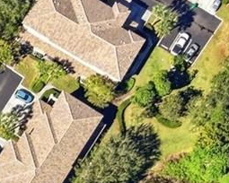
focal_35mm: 188
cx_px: -262
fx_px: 1274
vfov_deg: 7.3
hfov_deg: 9.5
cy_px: 553
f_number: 1.8
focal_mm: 8.7
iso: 100
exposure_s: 1/3200
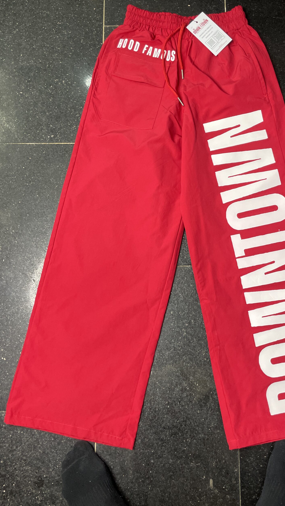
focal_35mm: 29
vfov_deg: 66.1
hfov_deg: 39.7
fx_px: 390
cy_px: 250
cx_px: 190
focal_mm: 4.2
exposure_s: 1/60
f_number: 1.6
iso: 200
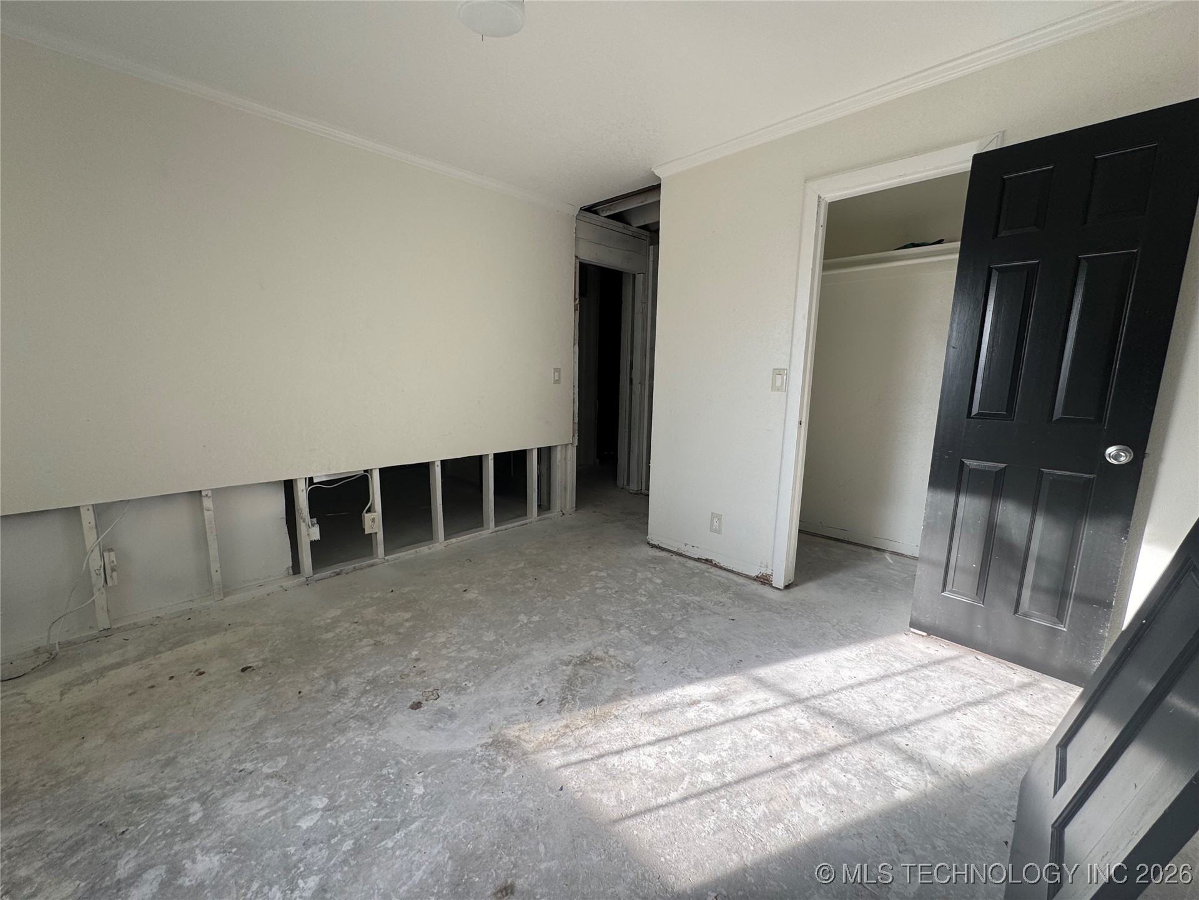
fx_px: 485
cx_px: 600
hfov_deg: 102.1
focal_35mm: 14
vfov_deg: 85.7
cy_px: 450
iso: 50
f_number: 2.2
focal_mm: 2.22
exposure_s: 1/99
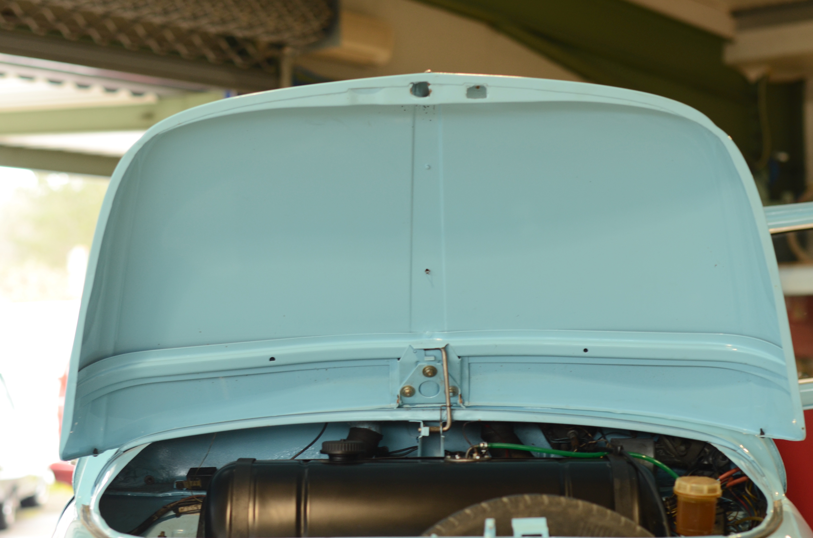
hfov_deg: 25.4
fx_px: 1803
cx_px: 423
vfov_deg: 17.0
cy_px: 273
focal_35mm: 80
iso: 320
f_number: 2.5
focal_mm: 50
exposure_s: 1/30
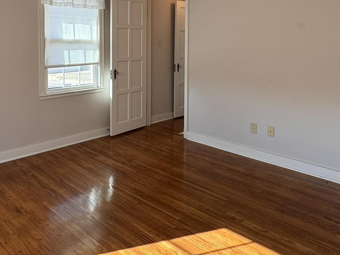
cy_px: 55
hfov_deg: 56.0
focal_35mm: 32
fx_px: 314
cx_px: 124
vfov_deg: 42.4
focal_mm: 2.22
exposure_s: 1/99
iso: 64
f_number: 2.2
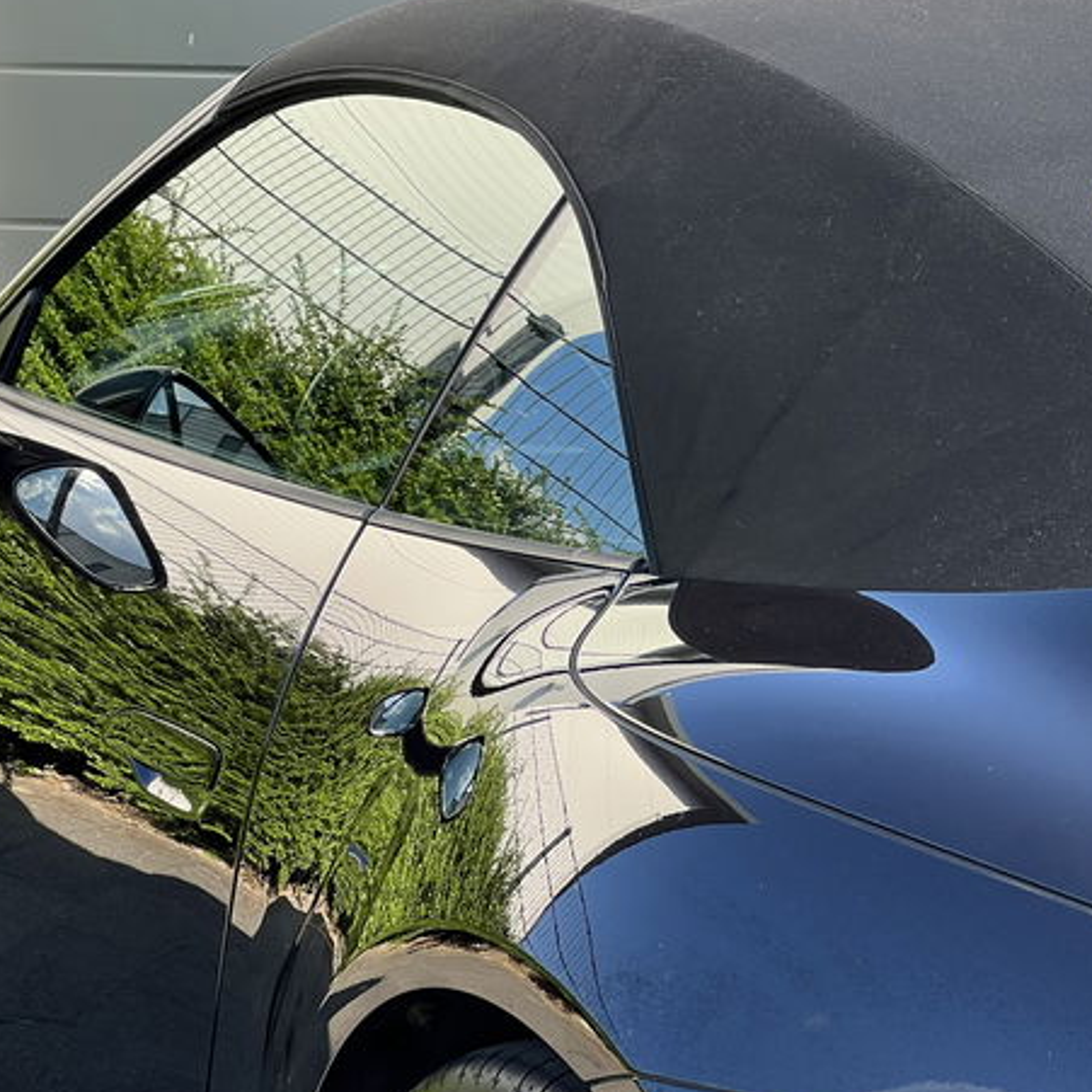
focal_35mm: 116
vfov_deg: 15.0
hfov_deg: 15.0
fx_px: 4140
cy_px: 431
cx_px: 542
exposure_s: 1/156
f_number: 2.8
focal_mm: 9
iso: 32
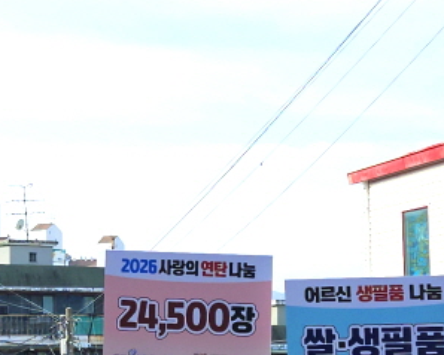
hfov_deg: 16.9
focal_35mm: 113
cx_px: 119
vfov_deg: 13.6
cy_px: 208
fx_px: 1484
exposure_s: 1/1484
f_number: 1.8
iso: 25
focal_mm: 5.4
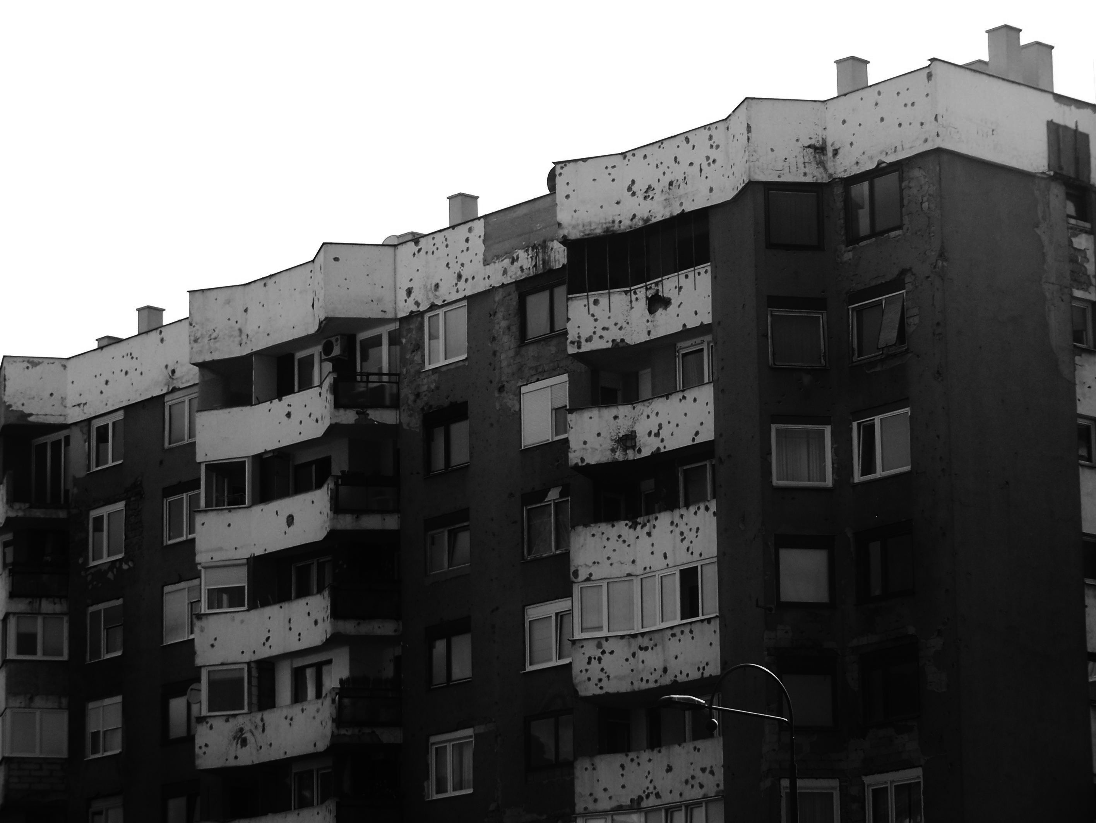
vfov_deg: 12.7
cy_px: 412
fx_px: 3707
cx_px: 548
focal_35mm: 117
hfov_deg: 16.8
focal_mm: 19.4
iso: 80
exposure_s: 1/640
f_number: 3.2
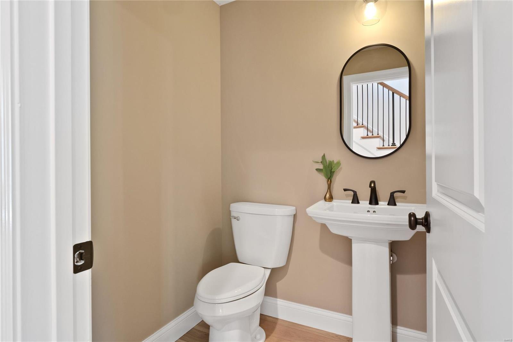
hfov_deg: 90.0
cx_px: 256
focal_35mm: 18
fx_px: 256
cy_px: 171
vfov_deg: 67.4
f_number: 7.1
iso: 400
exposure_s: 1/2
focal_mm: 9
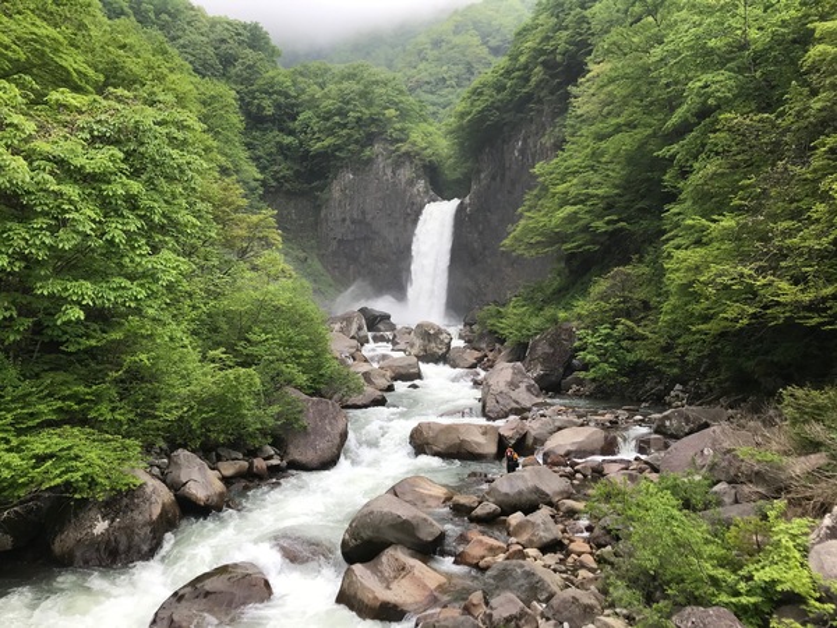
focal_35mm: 28
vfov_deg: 49.7
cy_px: 314
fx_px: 677
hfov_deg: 63.4
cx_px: 418
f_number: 1.8
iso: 20
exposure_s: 1/295
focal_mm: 3.99
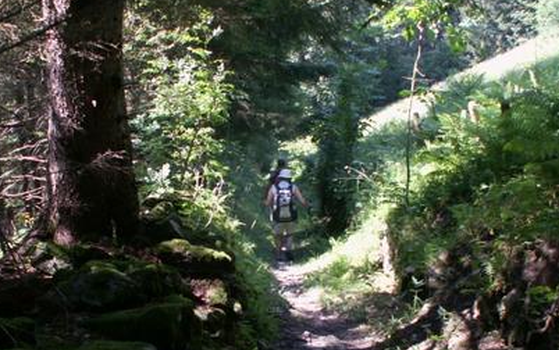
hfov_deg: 34.5
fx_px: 900
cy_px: 207
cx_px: 257
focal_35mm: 59
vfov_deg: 22.0
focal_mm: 5.86
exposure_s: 1/30
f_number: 3.5
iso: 50
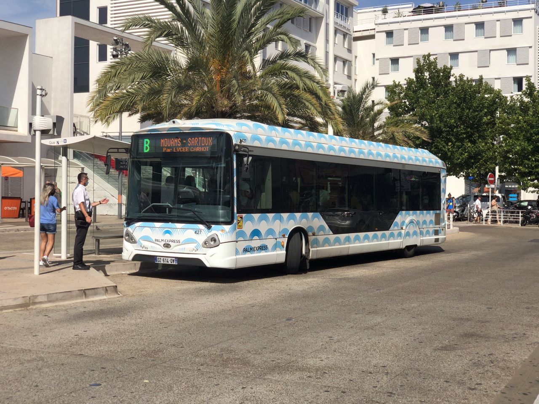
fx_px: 810
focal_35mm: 52
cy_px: 202
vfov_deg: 28.0
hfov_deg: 36.8
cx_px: 270
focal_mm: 6
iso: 16
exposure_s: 1/1548
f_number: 2.4
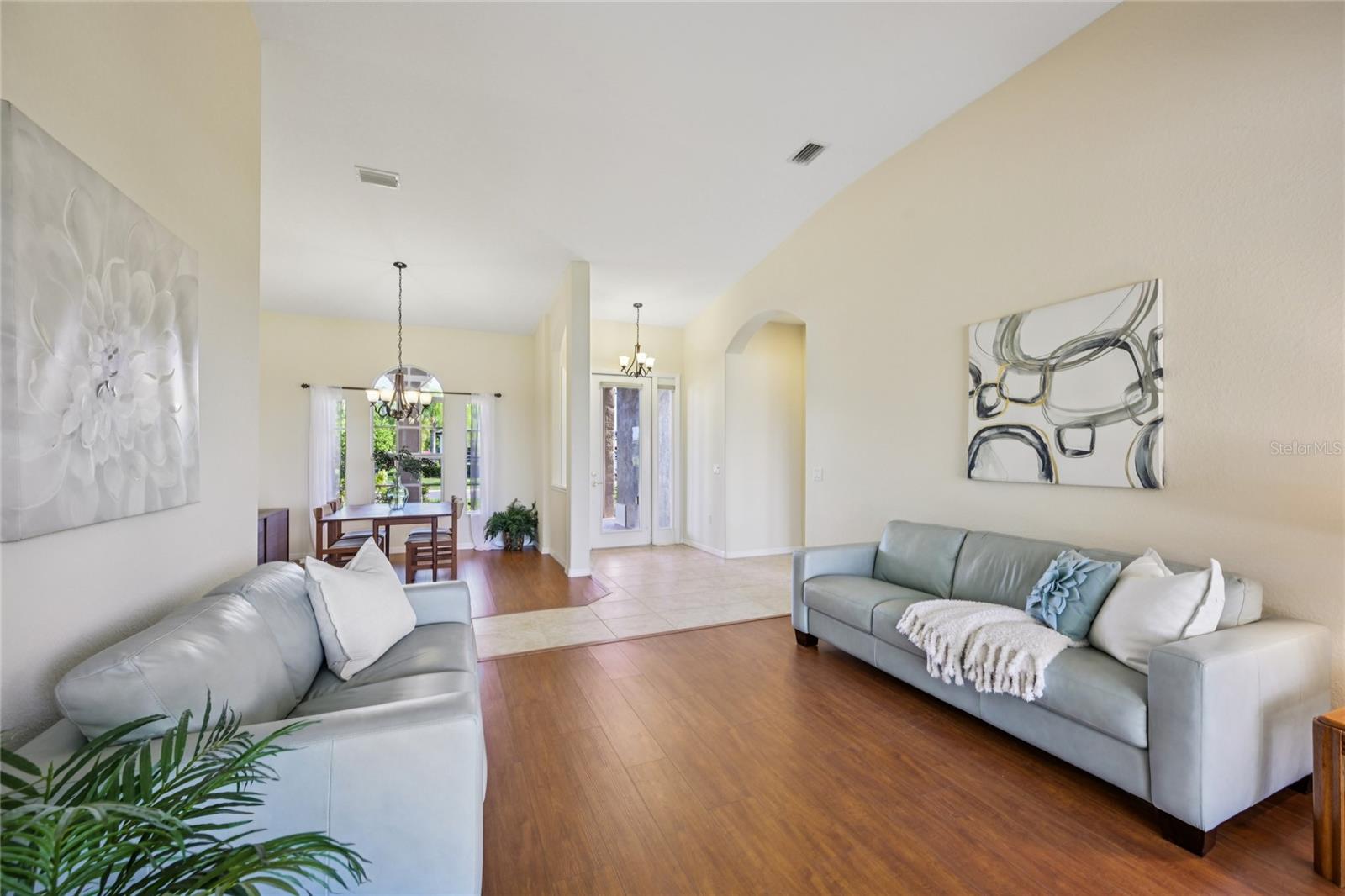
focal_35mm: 14
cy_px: 448
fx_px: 523
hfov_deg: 104.3
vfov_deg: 81.2
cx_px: 672
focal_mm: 14
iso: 400
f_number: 8
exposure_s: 1/30
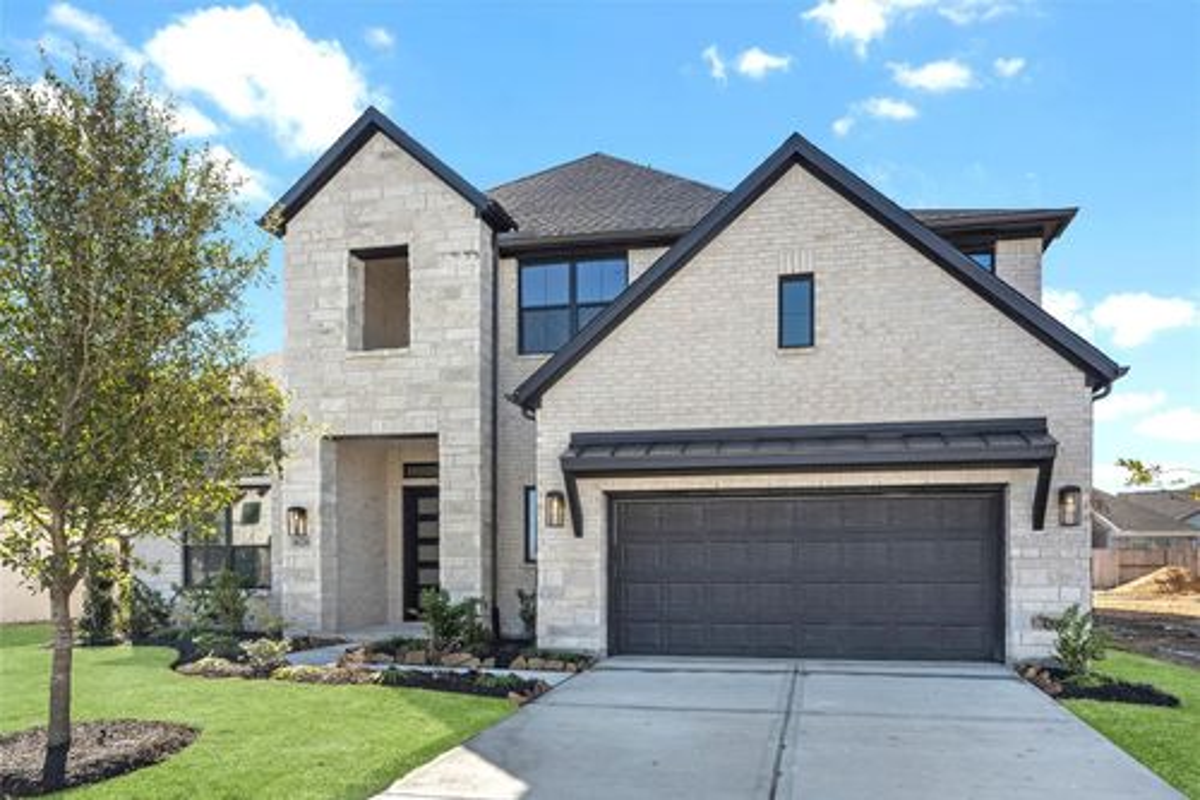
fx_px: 533
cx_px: 600
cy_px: 400
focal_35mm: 16
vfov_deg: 73.7
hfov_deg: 96.8
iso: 100
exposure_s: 1/50
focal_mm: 16
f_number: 9
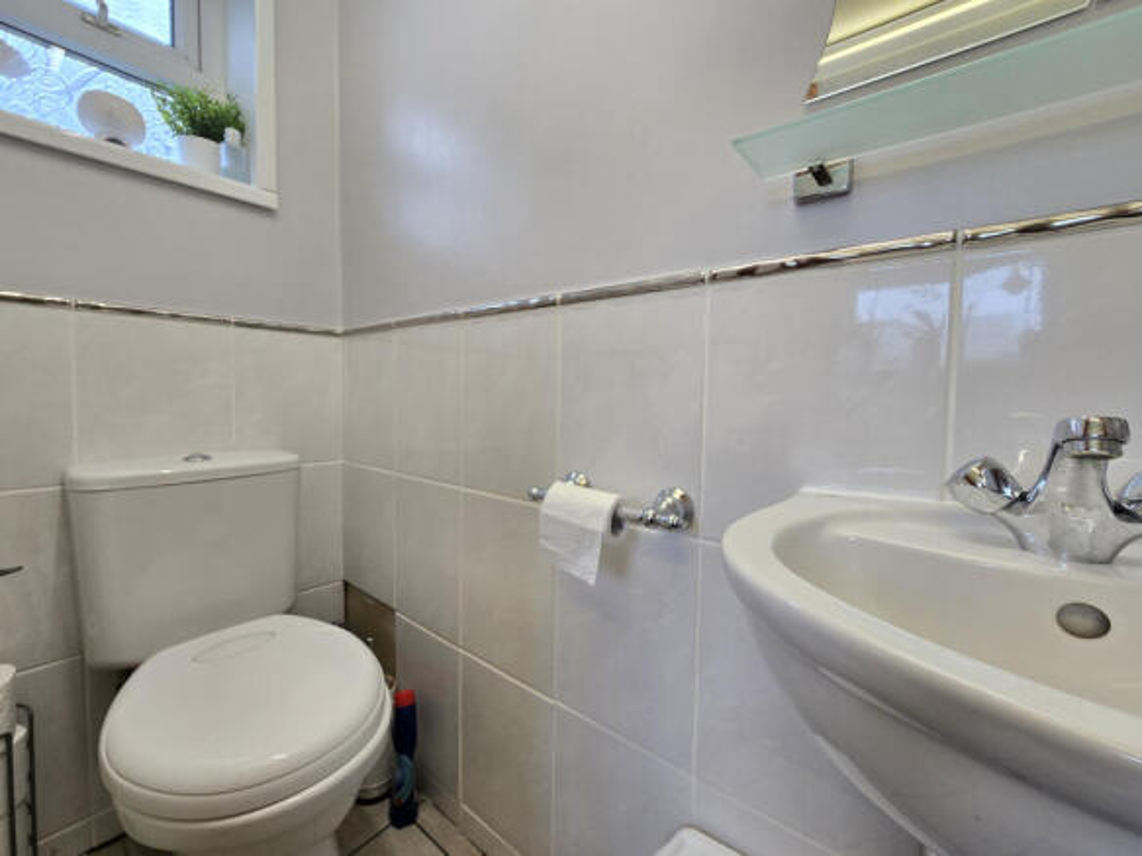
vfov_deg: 89.9
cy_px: 428
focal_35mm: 13
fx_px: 429
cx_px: 571
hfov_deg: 106.2
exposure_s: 1/50
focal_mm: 2.2
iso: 80
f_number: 2.2
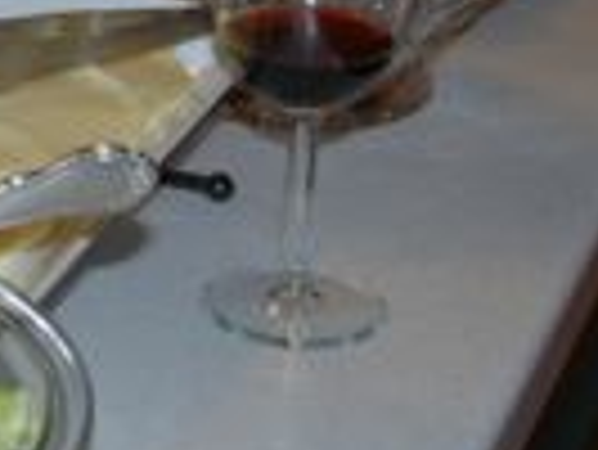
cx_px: -112
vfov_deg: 9.6
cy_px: -108
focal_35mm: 153
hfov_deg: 12.6
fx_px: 2645
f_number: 3.8
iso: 200
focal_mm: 22
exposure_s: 1/60
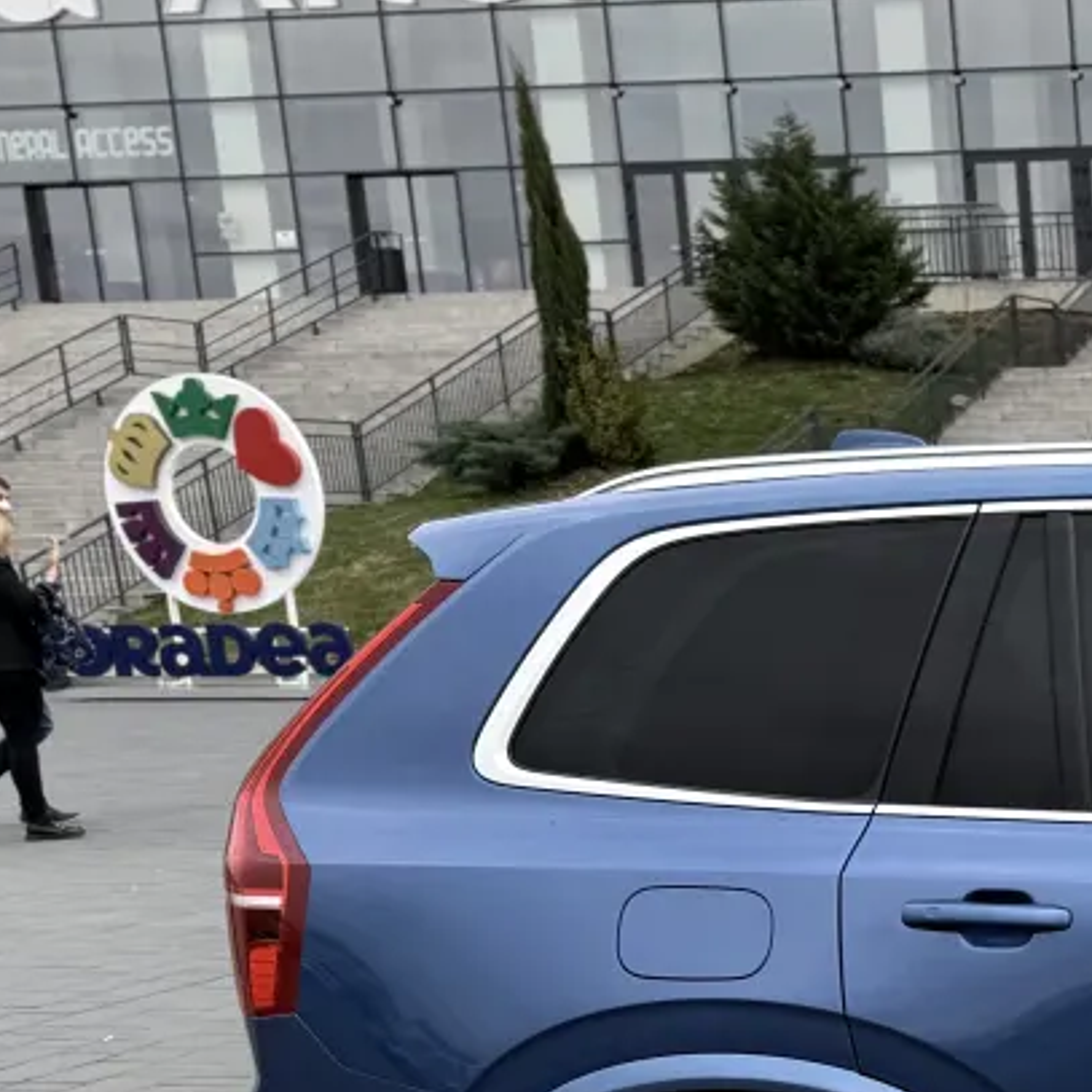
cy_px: 1199
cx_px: 1760
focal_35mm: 75
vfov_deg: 21.8
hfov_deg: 19.3
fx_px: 2677
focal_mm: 6.76
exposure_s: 1/607
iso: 80
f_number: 1.78
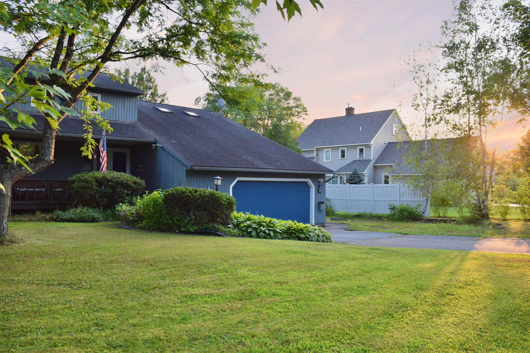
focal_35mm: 27
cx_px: 265
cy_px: 176
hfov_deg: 67.4
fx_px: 397
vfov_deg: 47.9
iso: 200
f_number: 6.3
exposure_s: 1/80
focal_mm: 18
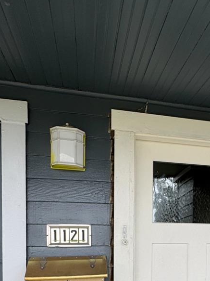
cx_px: 168
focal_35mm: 36
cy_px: 248
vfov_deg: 46.8
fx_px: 291
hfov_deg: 38.2
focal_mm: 2.22
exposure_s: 1/271
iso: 40
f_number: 2.2
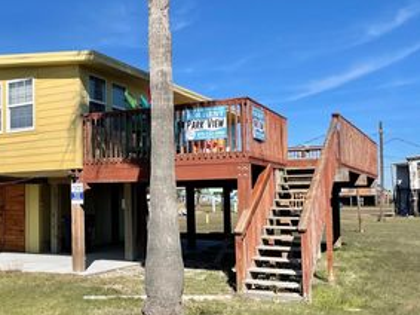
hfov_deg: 39.4
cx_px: 74
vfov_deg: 31.5
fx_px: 558
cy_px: 169
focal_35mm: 46
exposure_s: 1/5291
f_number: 1.6
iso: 32
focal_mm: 4.2
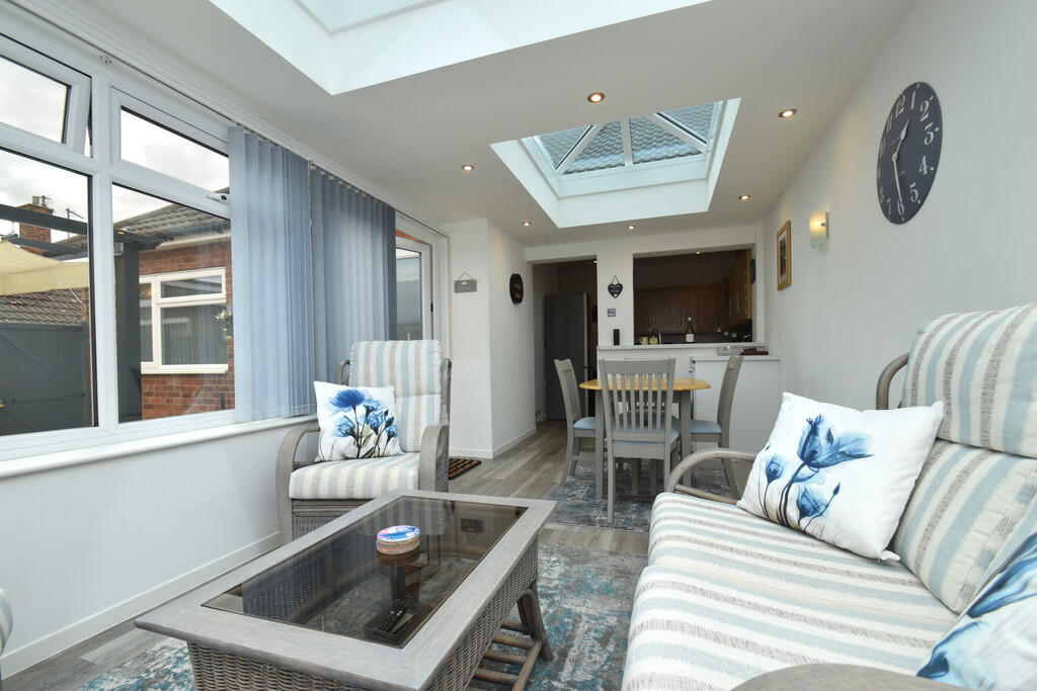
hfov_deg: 100.4
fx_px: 432
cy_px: 346
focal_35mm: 15
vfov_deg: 77.3
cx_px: 518
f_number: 6.3
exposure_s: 1/200
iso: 100
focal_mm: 10
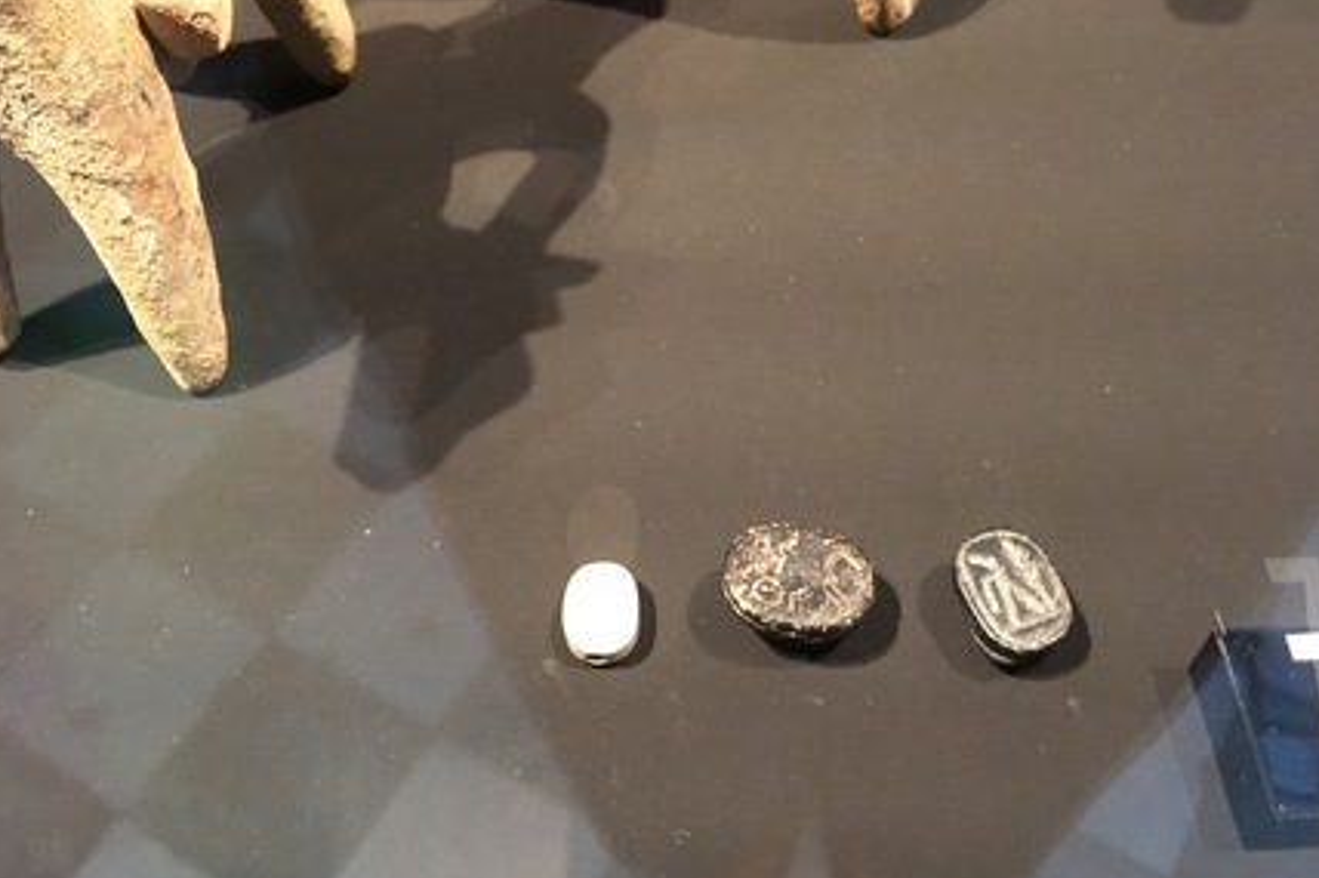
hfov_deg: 60.3
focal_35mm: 31
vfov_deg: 42.2
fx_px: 1135
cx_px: 653
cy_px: 499
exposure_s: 1/17
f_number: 2.2
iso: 320
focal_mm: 4.15
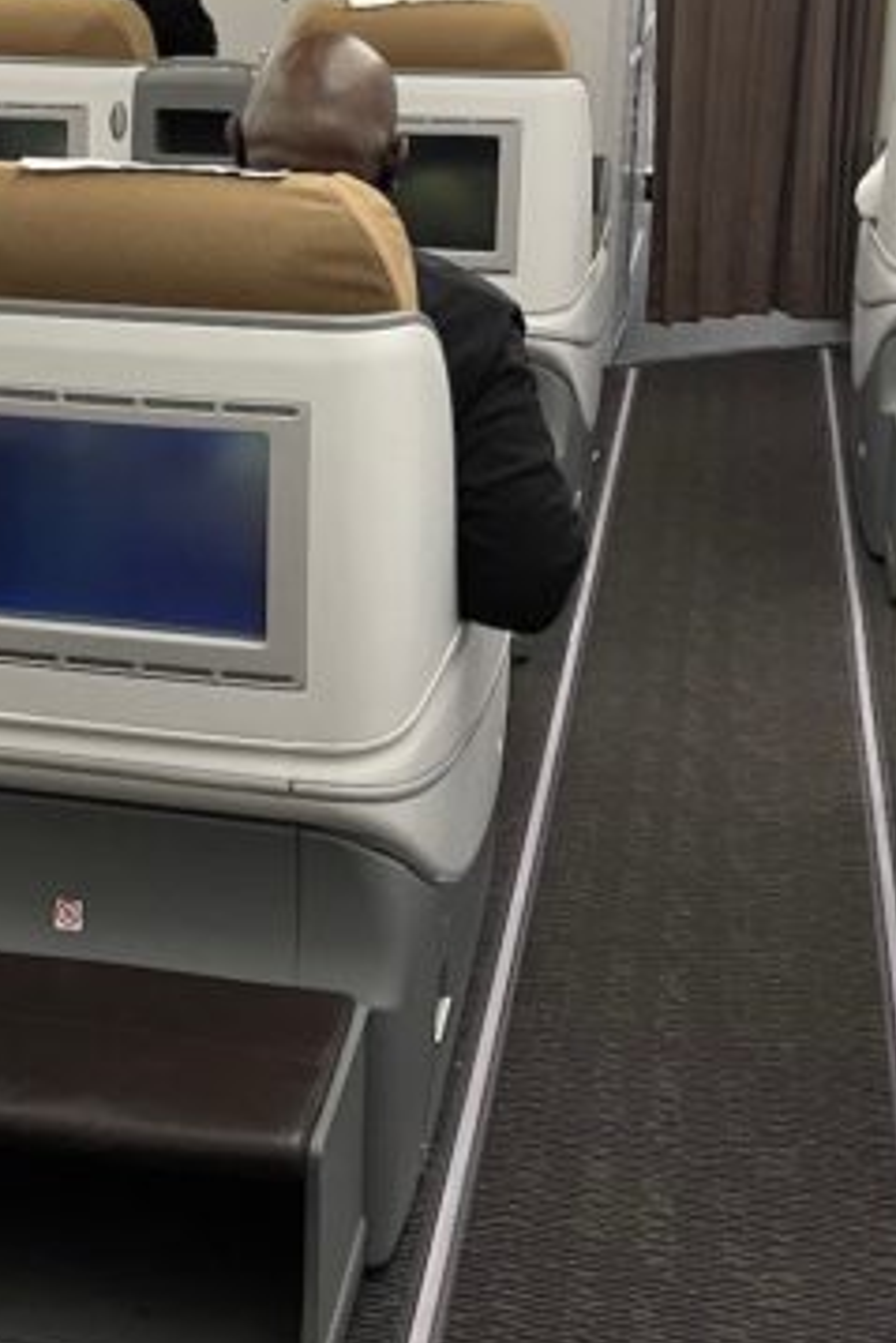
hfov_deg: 23.0
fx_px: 2163
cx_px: 150
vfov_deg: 33.8
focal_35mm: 58
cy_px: 341
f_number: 1.6
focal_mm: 5.1
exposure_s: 1/37
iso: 500
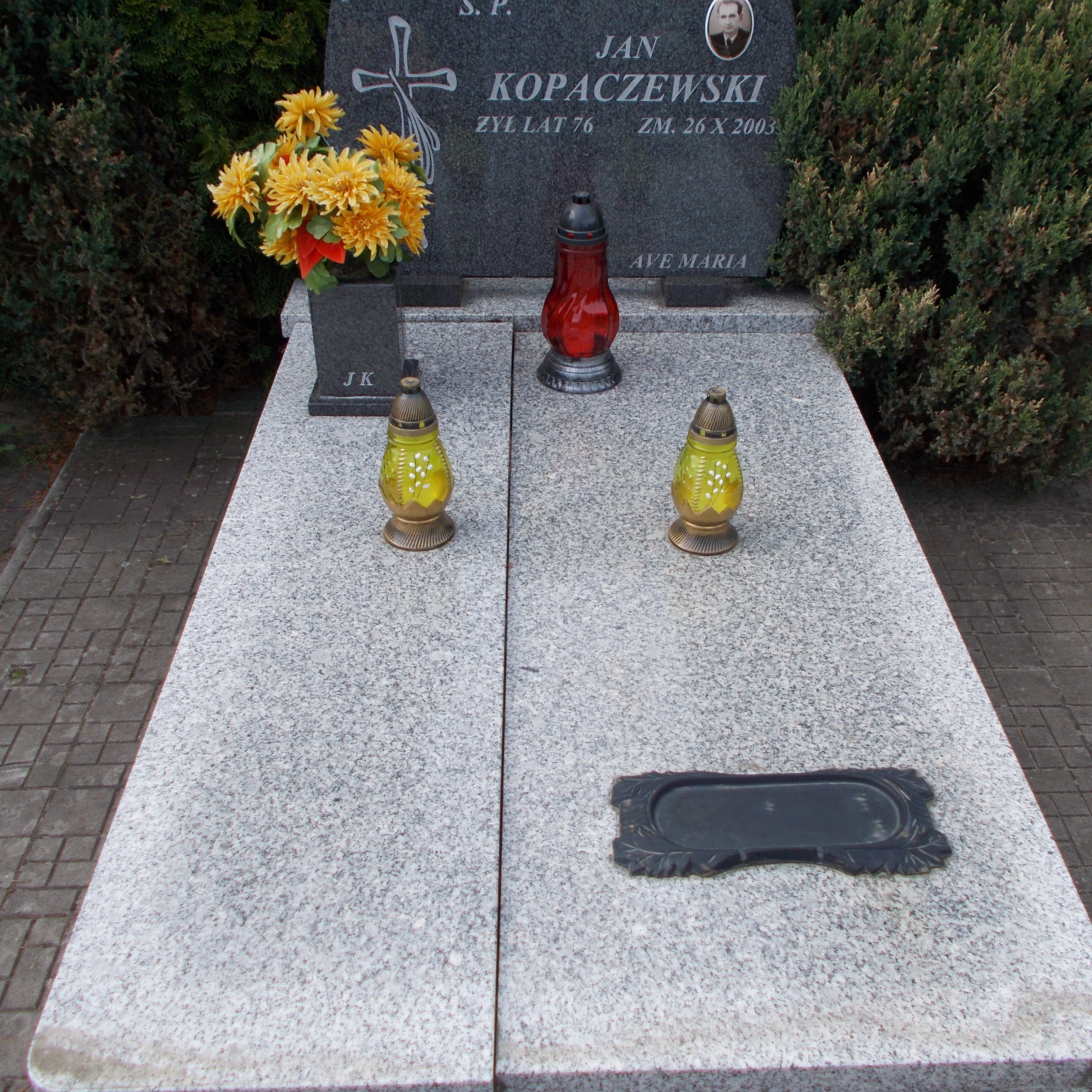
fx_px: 1249
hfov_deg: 47.2
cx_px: 599
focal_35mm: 35
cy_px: 495
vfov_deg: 47.2
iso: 80
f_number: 3.2
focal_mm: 4.6
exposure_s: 1/500
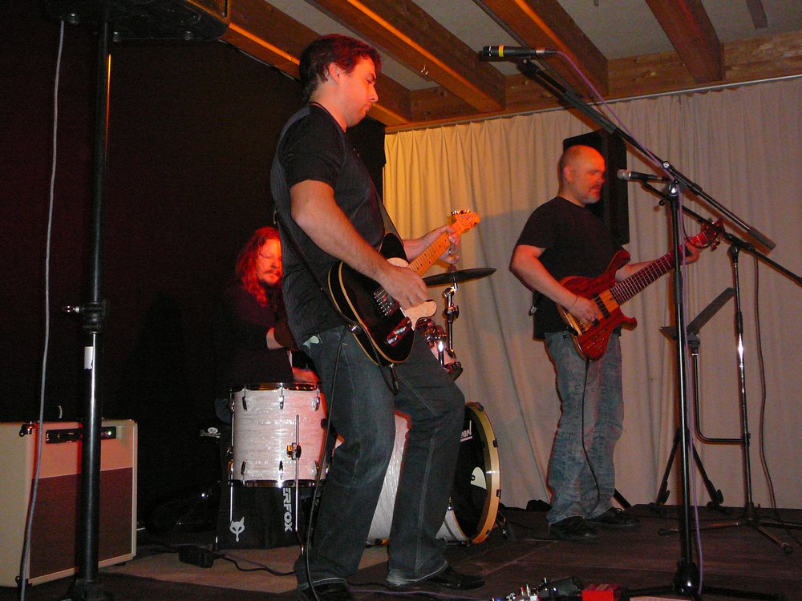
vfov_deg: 33.6
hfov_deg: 43.9
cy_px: 300
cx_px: 401
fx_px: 996
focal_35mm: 43
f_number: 3.2
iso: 400
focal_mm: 6.4
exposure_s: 1/30
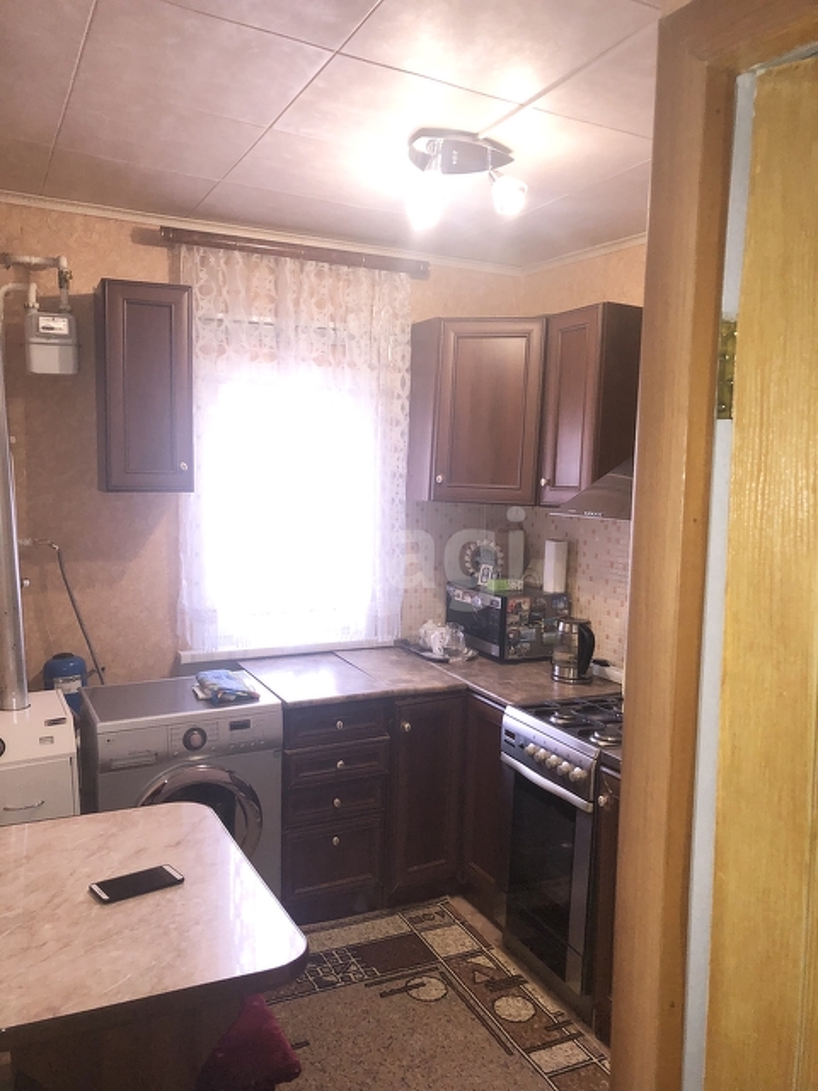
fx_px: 882
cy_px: 546
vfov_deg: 63.4
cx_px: 409
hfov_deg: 49.7
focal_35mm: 28
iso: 250
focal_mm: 3.99
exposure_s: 1/100
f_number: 1.8
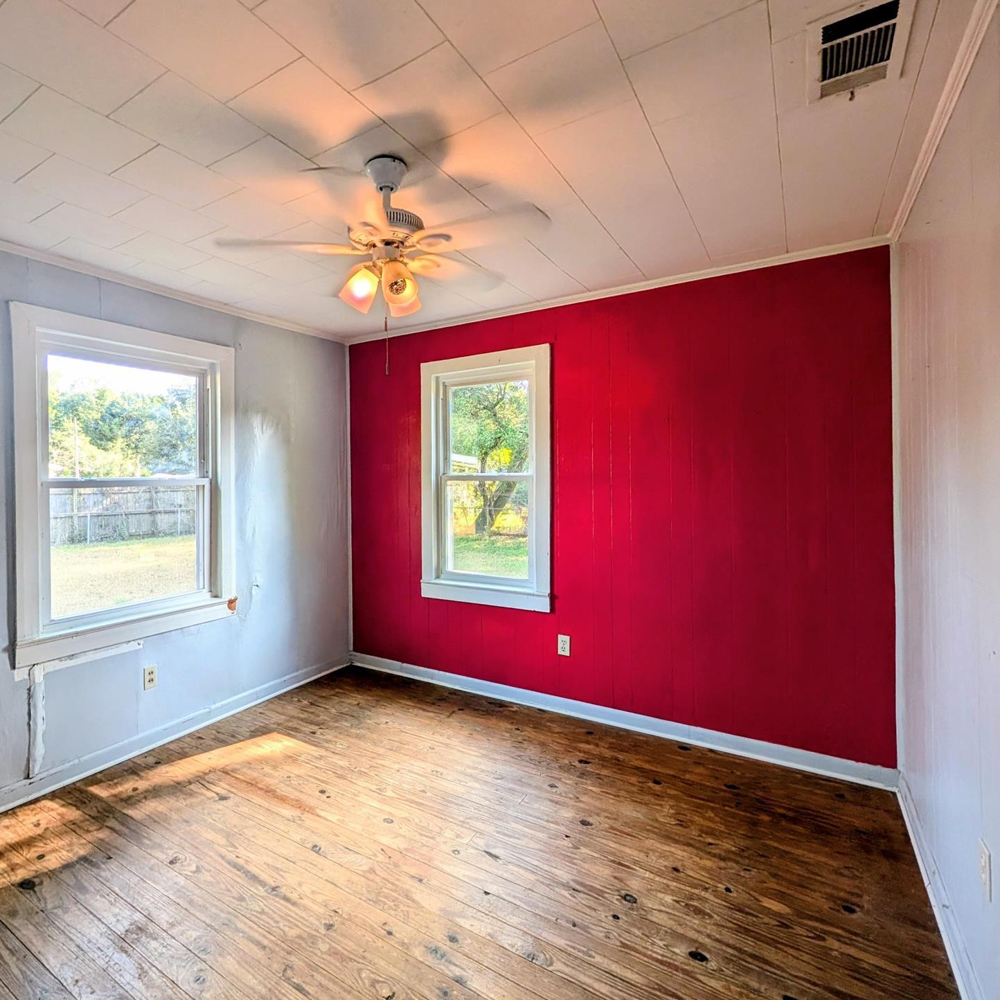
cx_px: 430
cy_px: 472
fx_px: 490
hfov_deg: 90.6
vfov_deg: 91.0
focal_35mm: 15
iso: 64
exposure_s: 1/120
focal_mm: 2.02
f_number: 1.7
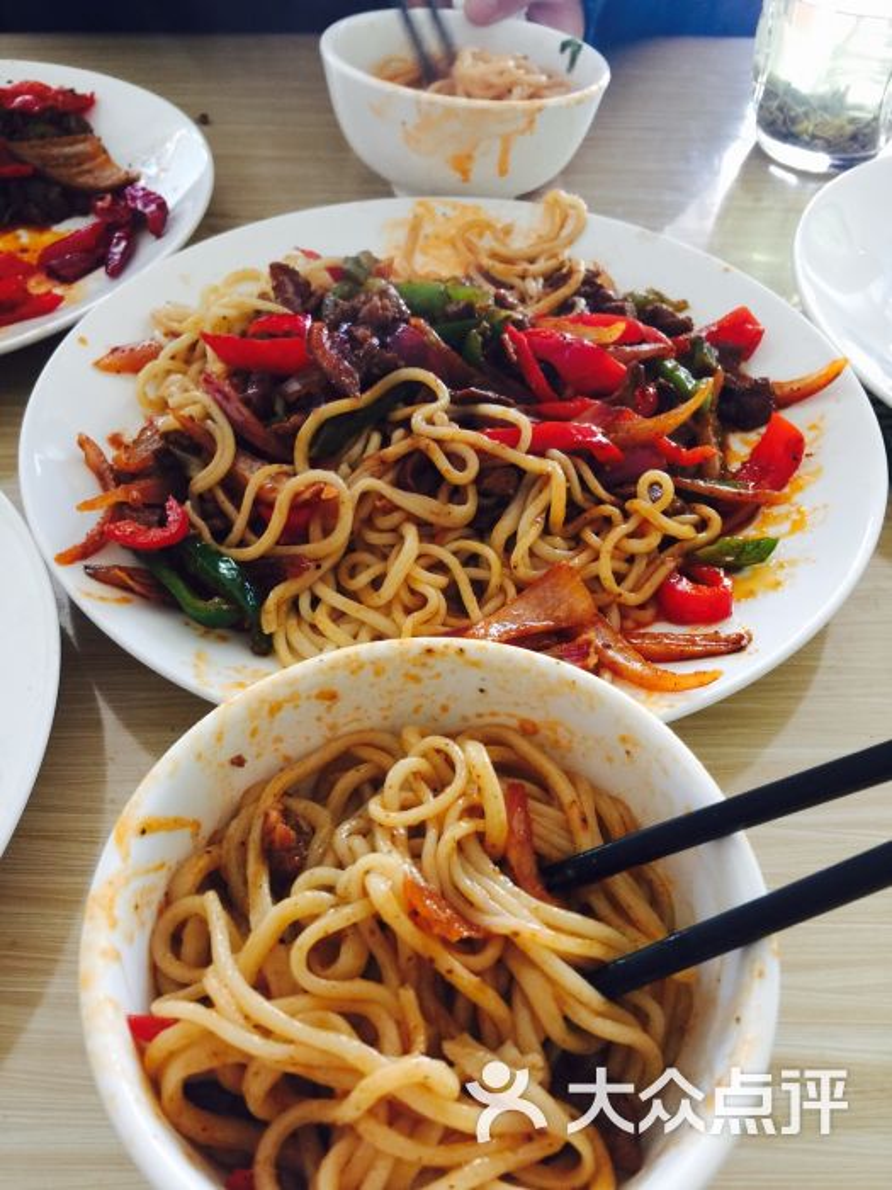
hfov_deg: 48.2
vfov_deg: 61.7
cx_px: 446
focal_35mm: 29
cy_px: 595
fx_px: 996
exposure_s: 1/17
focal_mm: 4.15
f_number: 2.2
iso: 64
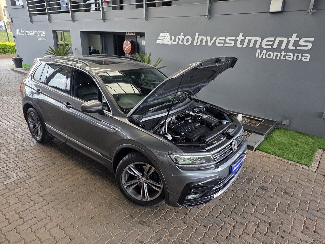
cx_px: 162
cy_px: 122
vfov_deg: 58.9
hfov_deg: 73.9
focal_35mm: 23
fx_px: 216
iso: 125
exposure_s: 1/180
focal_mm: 6.25
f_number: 1.7
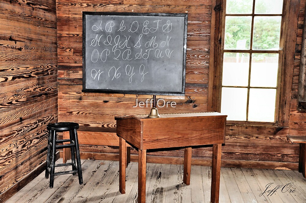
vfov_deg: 31.8
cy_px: 102
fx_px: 357
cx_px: 153
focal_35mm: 42
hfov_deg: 46.5
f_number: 4
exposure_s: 1/80
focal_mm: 28
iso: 800
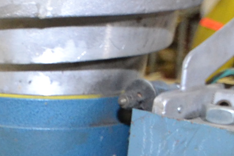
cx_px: -76
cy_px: 232
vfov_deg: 12.3
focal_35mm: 106
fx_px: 689
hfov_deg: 17.9
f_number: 3.8
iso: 1600
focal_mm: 14
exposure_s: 1/60
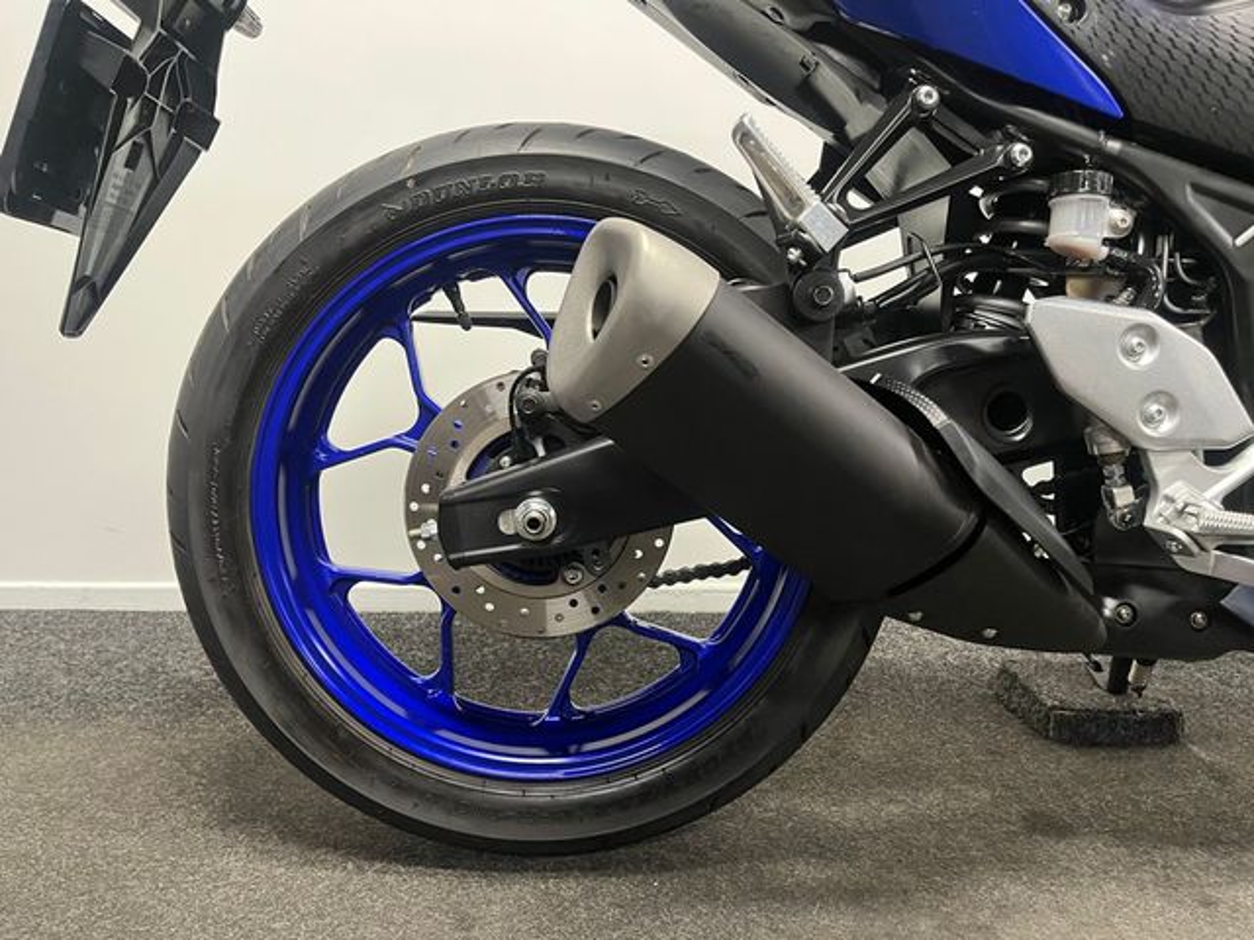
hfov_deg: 67.3
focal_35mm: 26
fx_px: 942
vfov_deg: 53.1
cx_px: 627
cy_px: 470
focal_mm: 5.1
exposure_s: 1/50
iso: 320
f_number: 1.6
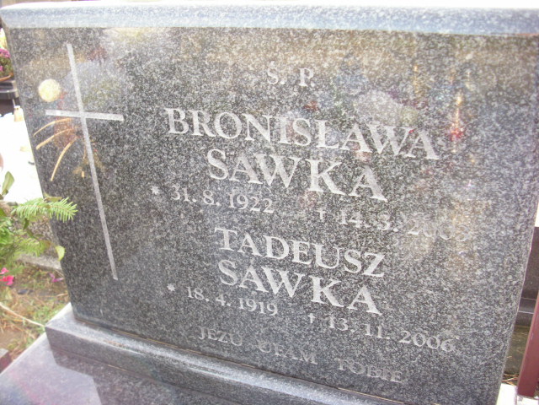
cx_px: 270
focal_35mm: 37
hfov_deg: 50.1
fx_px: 576
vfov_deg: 38.7
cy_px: 202
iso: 100
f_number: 2.8
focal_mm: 6.2
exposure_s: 1/60
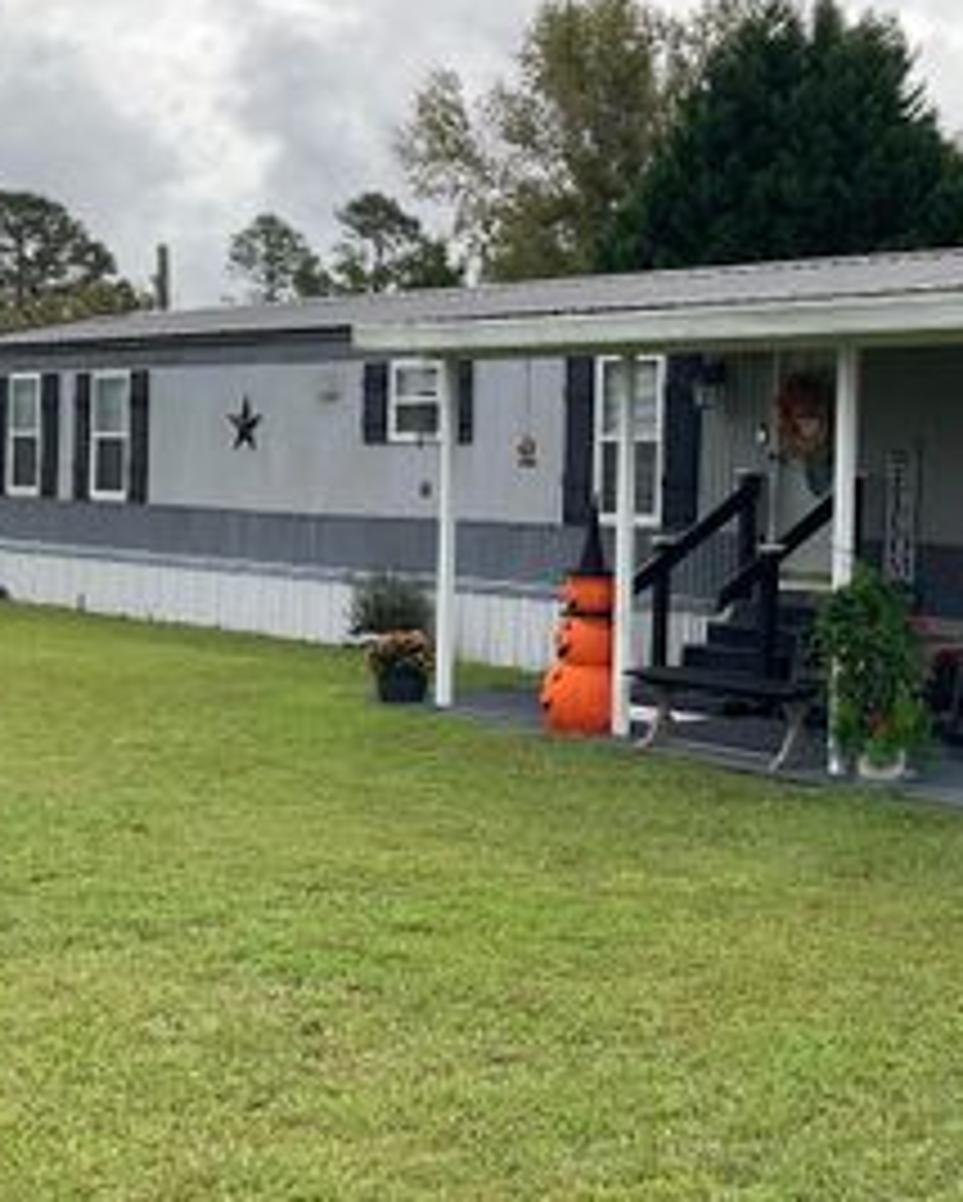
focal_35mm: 53
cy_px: 538
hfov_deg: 27.7
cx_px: 842
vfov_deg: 35.3
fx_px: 1886
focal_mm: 3
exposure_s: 1/1311
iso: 16
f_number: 1.8
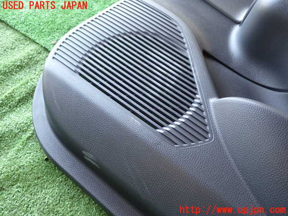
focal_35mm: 32
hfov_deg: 56.8
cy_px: 108
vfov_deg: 44.2
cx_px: 144
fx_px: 266
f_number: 2.4
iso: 200
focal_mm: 5.79
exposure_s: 1/50
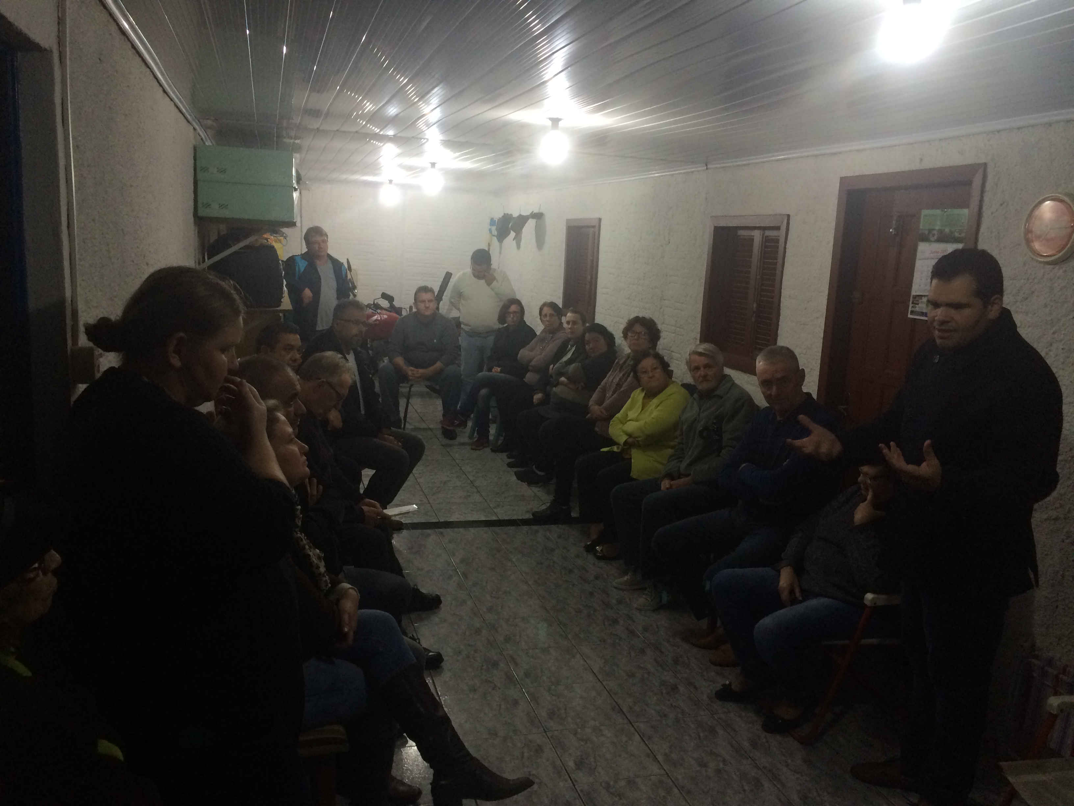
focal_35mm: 29
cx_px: 537
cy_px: 403
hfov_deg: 61.7
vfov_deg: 48.2
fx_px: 900
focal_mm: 4.15
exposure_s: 1/30
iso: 100
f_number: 2.2
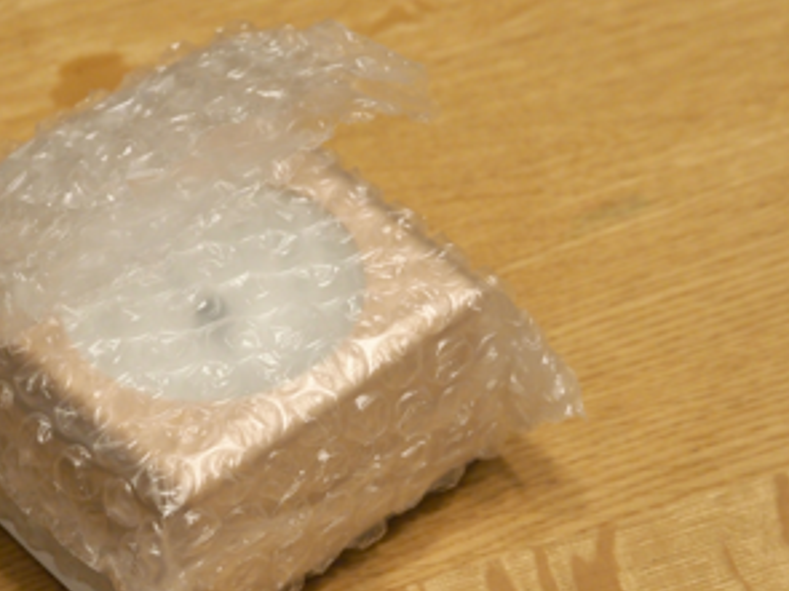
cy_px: 349
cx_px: 230
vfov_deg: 8.7
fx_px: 3896
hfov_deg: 11.5
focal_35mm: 171
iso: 1600
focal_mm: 60
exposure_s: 1/125
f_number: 5.6
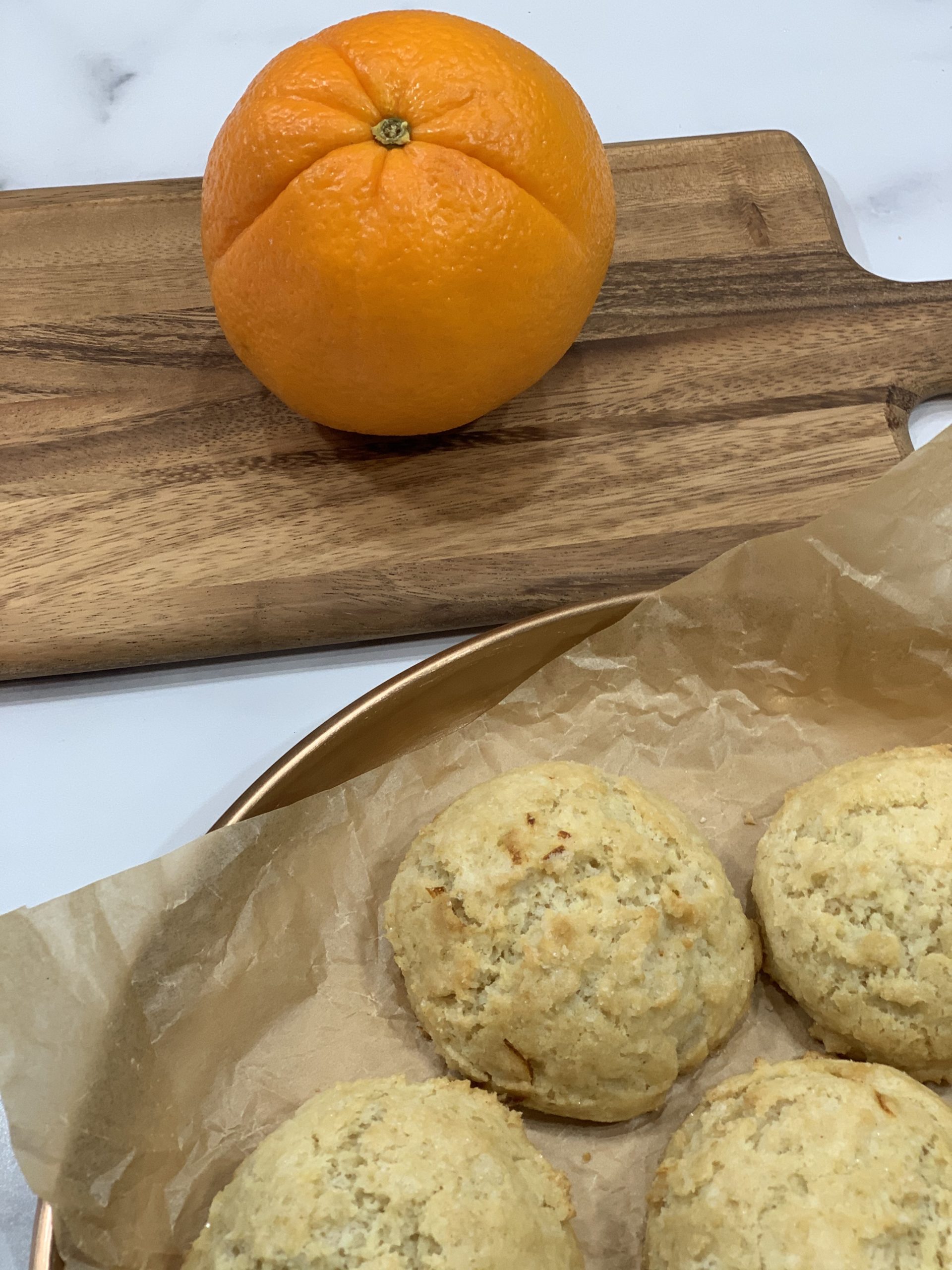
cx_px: 476
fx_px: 1907
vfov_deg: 36.8
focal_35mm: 52
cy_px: 635
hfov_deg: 28.0
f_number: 2.4
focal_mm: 6
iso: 80
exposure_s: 1/60
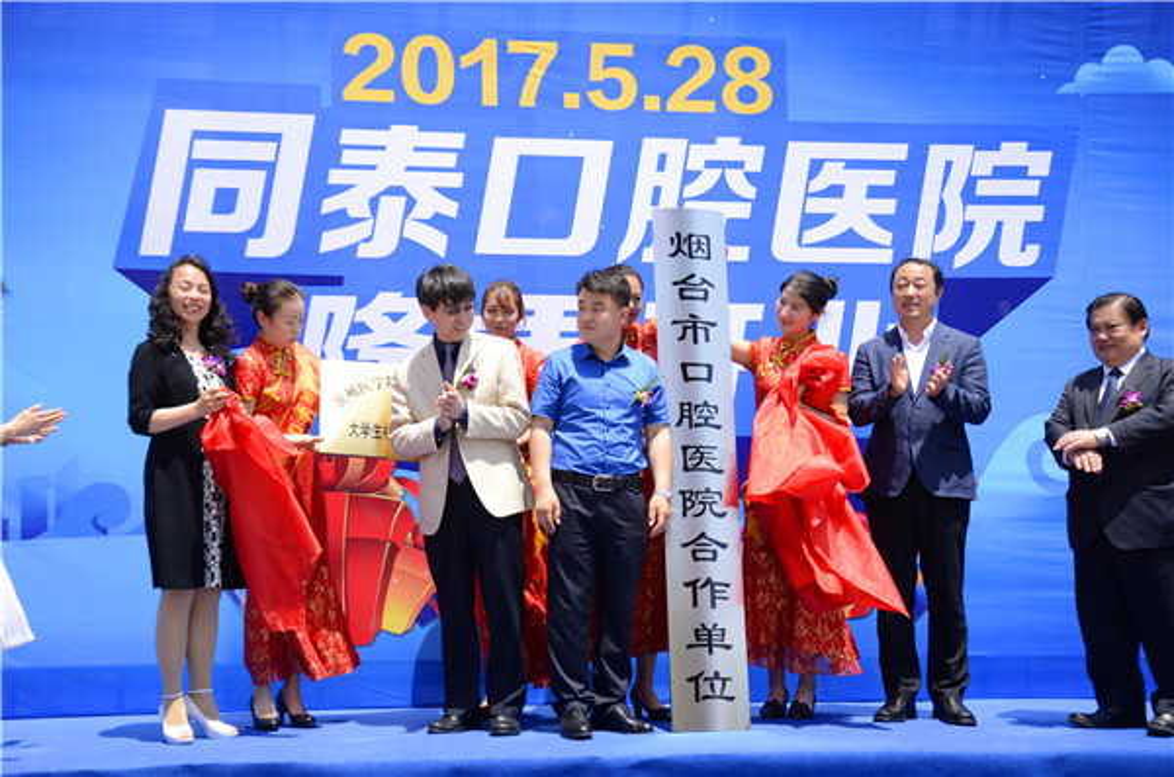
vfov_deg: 26.3
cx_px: 587
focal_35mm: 51
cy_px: 388
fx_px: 1659
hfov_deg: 39.0
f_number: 5
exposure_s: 1/320
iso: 100
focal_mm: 34
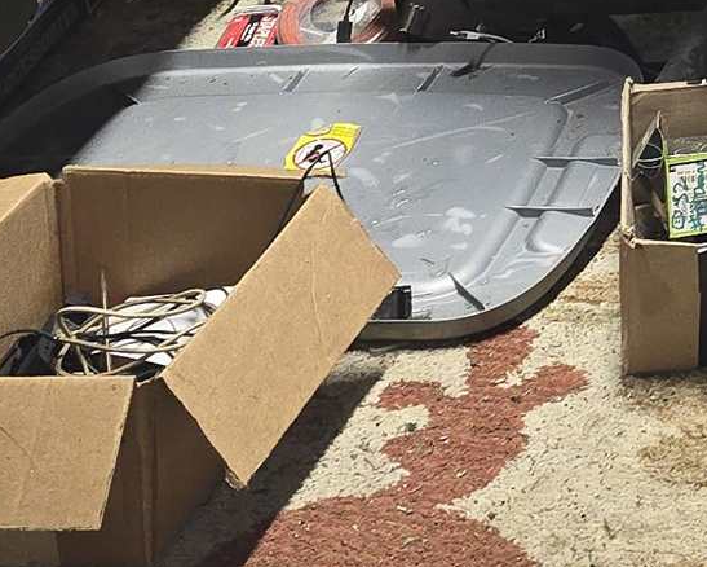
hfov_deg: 14.0
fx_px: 2637
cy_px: -733
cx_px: 1167
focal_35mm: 126
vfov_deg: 10.7
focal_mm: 6.3
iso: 100
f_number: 1.7
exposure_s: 1/30
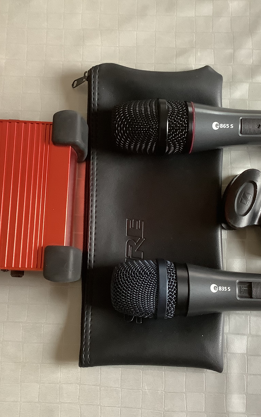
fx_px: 501
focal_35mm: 44
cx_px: 114
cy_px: 208
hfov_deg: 29.2
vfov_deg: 45.3
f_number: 2.4
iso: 250
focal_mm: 3.3
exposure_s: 1/40
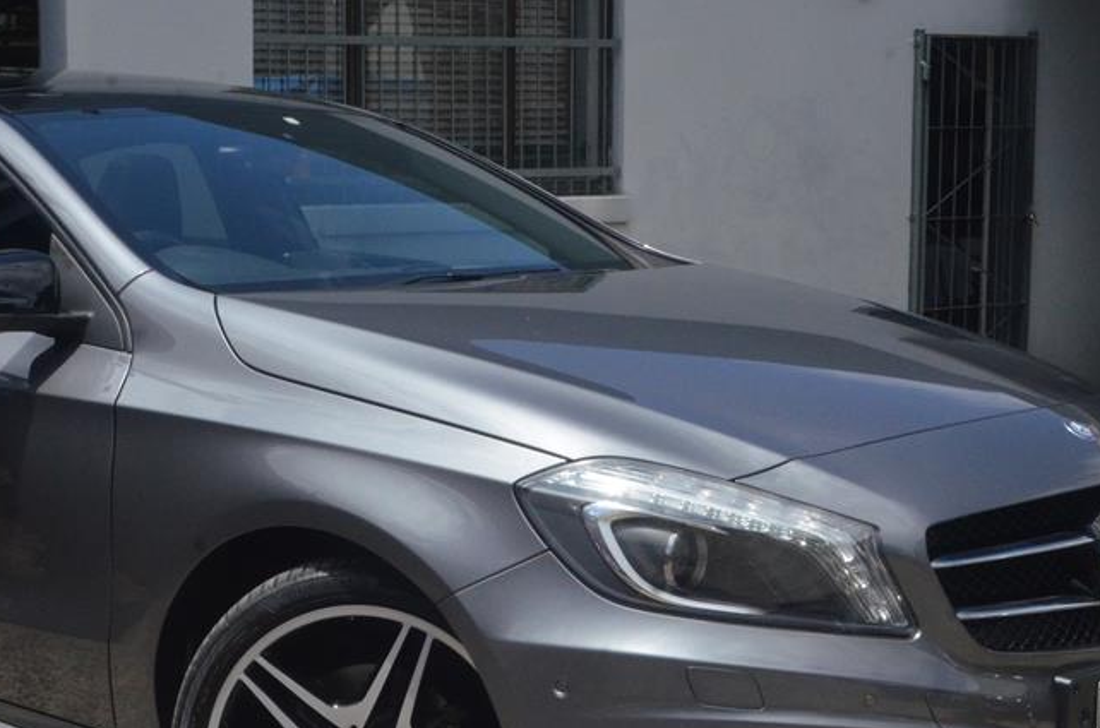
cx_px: 289
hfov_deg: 30.6
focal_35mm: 65
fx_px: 1982
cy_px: 351
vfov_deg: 20.8
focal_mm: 24
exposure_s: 1/1000
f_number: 16
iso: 2000
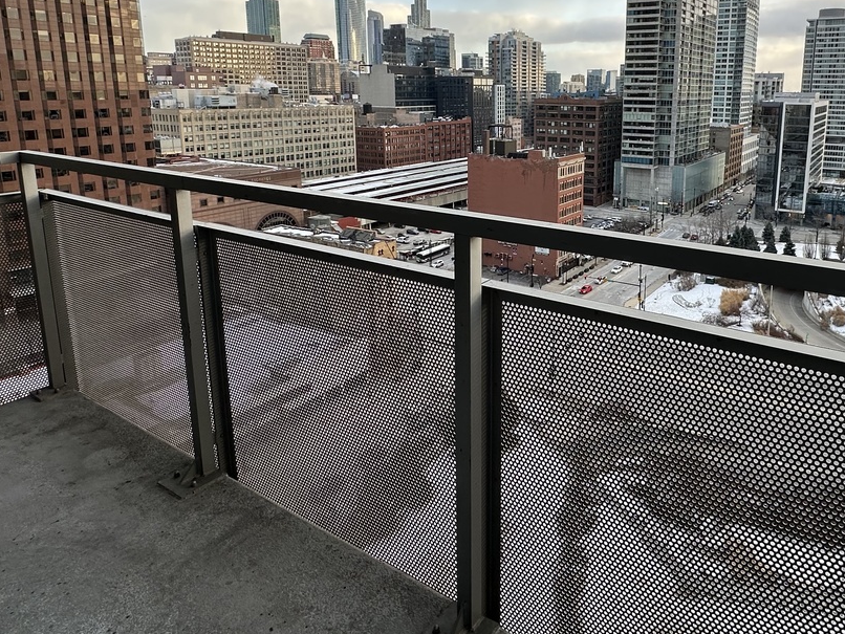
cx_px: 534
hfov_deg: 68.2
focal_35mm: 25
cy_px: 201
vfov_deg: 53.6
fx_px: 610
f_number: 2.2
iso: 40
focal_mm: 2.22
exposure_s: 1/183
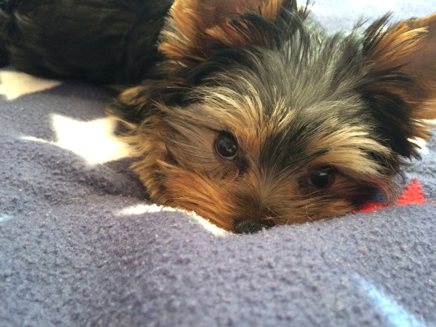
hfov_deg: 61.7
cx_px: 218
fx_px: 365
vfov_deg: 48.2
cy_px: 164
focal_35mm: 29
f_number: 2.2
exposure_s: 1/33
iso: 200
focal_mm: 4.15
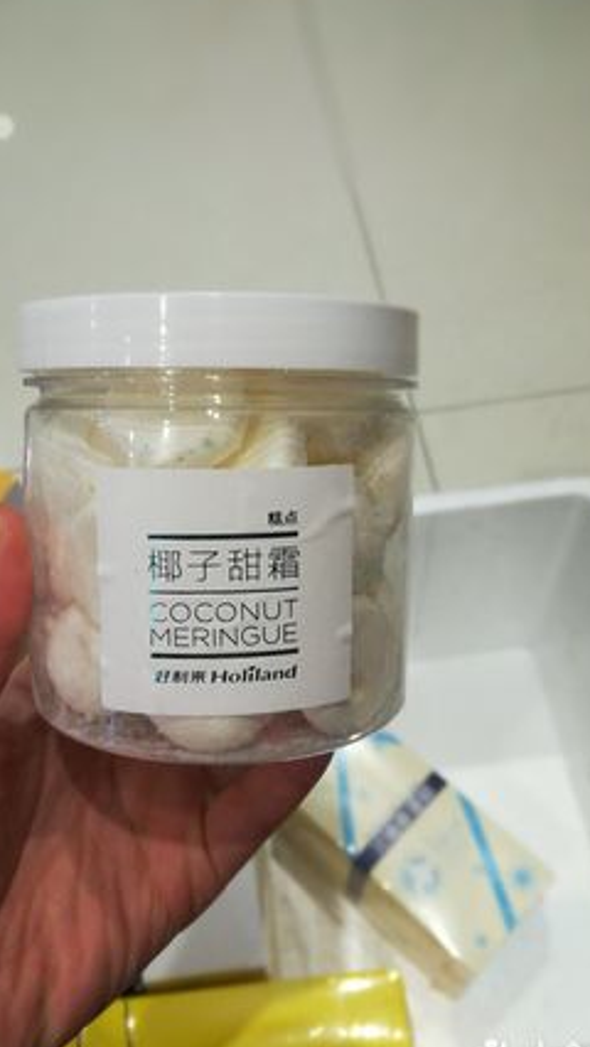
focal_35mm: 31
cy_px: 538
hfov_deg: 37.8
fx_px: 861
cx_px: 266
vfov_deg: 62.6
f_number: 4
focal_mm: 3.83
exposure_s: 1/25
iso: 400
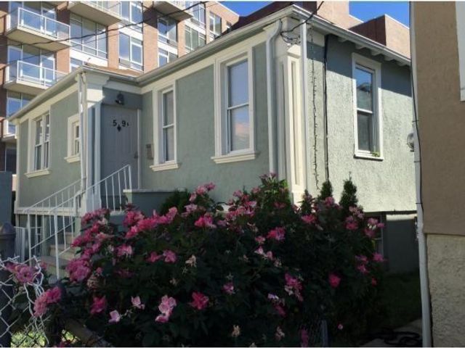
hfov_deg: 61.7
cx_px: 232
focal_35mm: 29
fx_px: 390
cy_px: 174
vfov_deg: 48.2
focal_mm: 4.15
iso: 25
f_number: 2.2
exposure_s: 1/1026
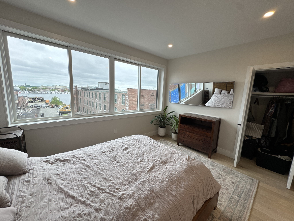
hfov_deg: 102.1
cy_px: 110
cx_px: 147
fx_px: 119
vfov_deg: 85.7
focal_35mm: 14
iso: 64
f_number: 2.2
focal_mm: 2.22
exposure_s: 1/120
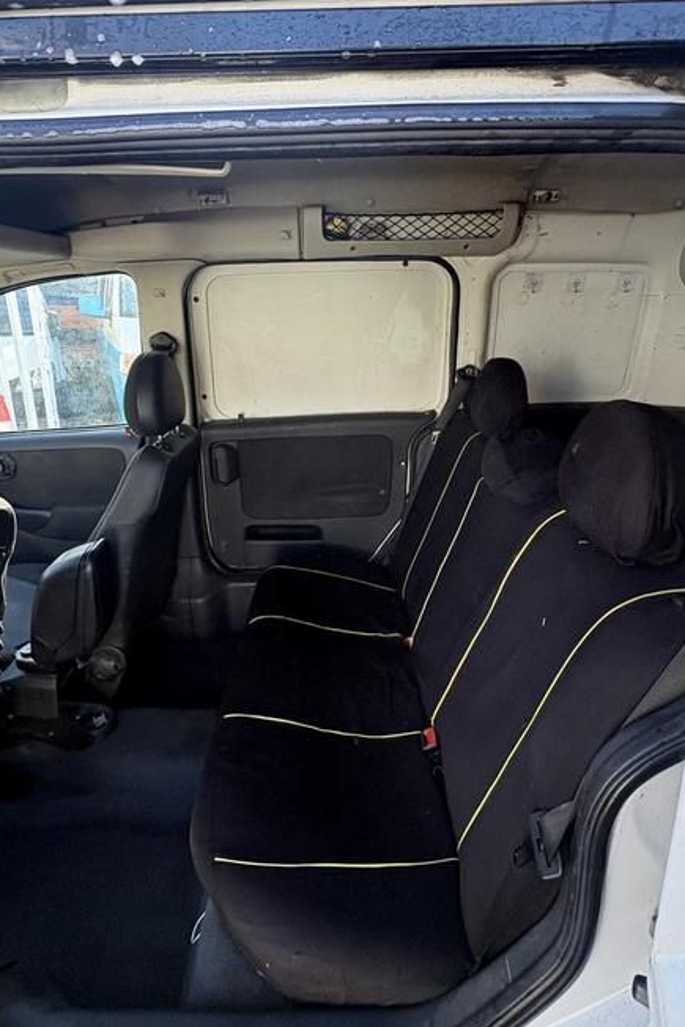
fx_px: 570
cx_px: 345
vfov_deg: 84.0
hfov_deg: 62.0
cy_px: 515
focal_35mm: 20
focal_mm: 2.22
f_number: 2.2
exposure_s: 1/136
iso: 125
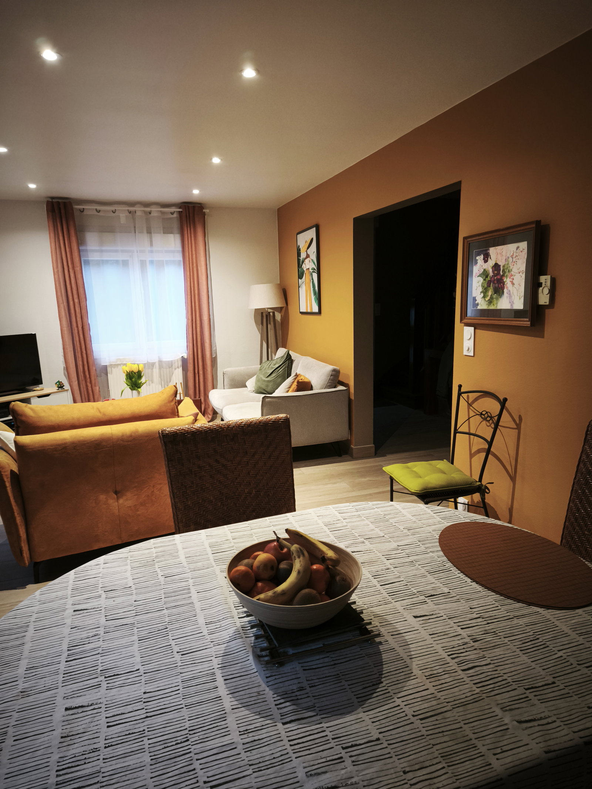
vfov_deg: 73.9
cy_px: 394
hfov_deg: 58.9
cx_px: 296
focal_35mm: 23
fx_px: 524
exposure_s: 1/50
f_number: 1.7
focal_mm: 5.35
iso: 640
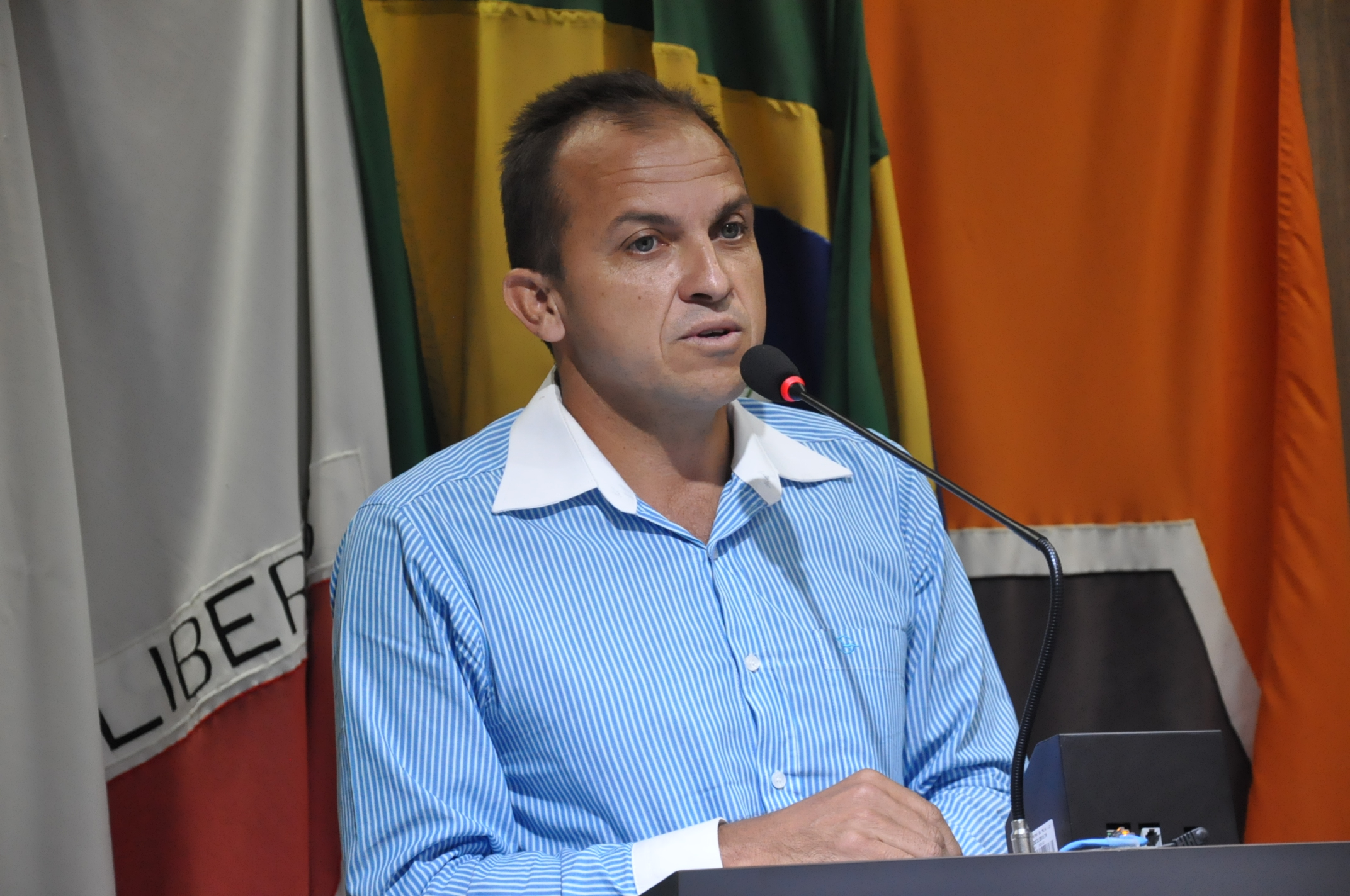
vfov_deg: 12.1
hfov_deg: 18.2
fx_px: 4214
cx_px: 675
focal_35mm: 112
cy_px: 448
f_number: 5.3
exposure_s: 1/125
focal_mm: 75
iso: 2000
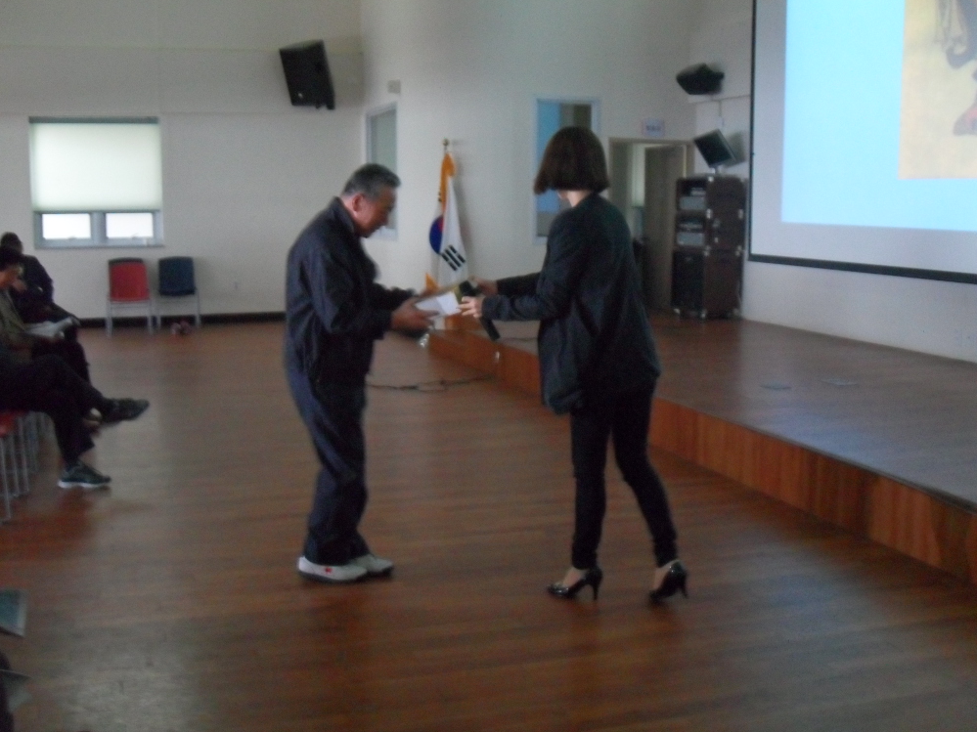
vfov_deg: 35.1
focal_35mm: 41
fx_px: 1157
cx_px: 479
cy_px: 370
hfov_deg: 45.8
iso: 400
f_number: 3
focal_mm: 7
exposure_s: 1/15
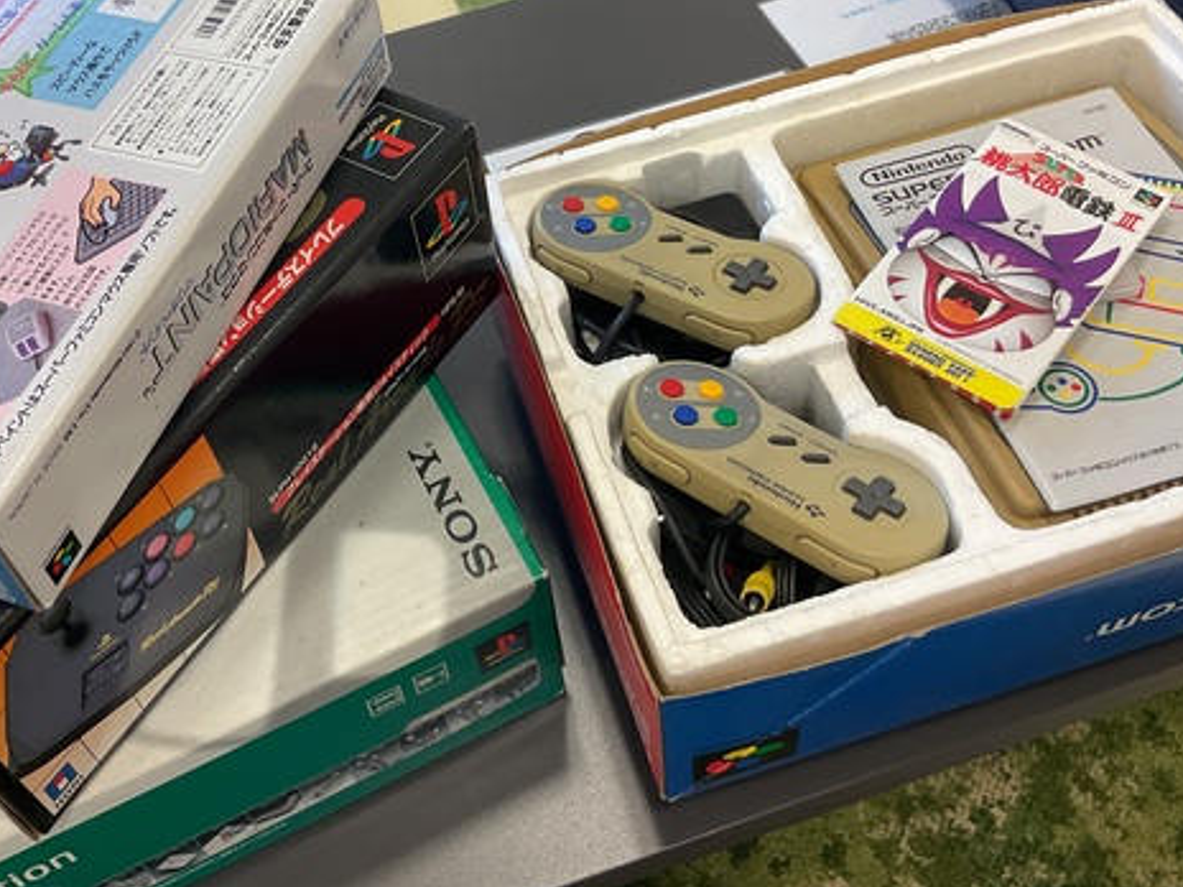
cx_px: 523
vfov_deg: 35.6
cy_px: 303
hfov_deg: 46.7
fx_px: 1367
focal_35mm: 40
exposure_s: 1/100
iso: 50
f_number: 1.8
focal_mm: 3
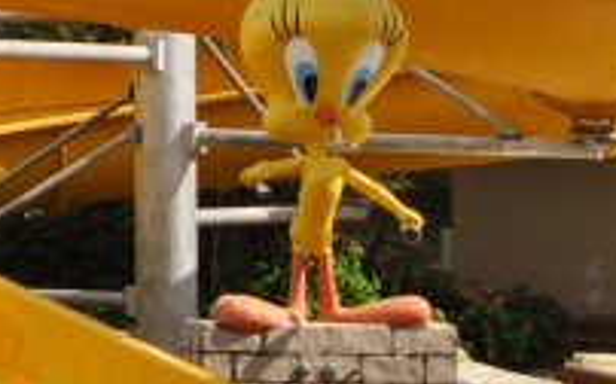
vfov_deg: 6.2
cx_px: -349
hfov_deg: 9.7
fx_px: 3507
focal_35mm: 209
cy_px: -101
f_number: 8
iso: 100
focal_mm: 24
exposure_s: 1/250
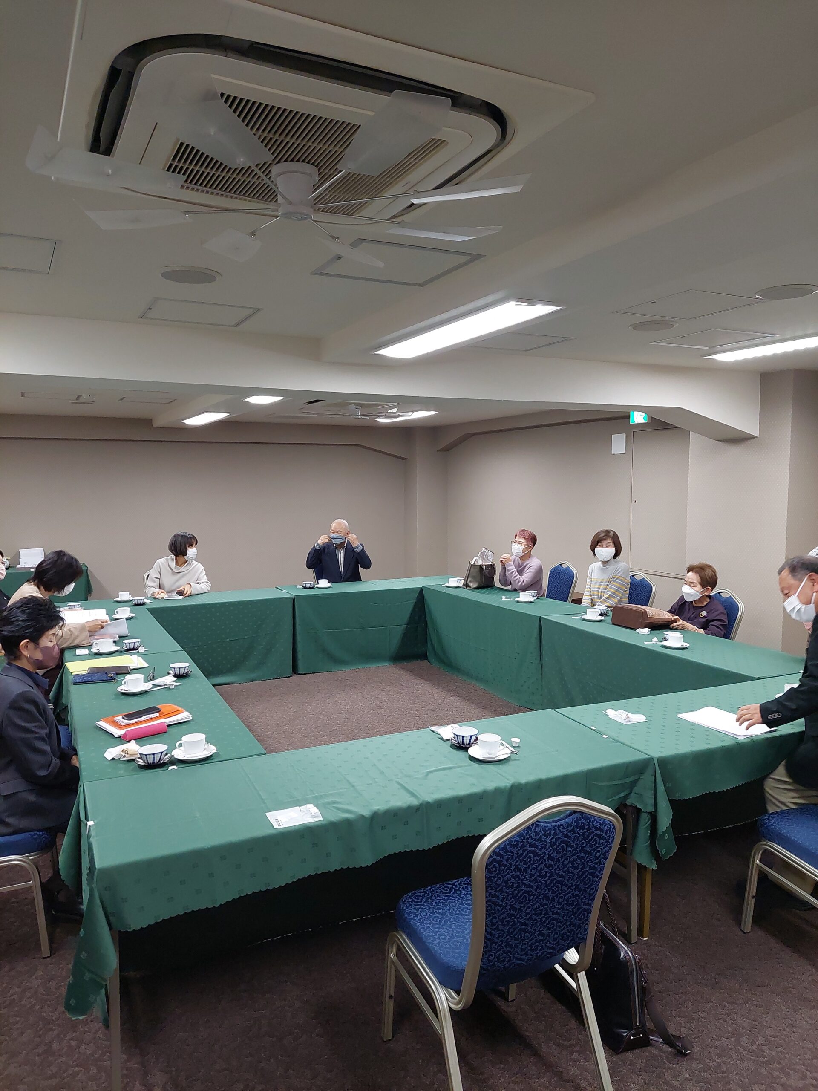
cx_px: 409
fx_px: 756
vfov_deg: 71.6
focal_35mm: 24
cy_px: 546
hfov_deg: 56.8
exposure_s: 1/60
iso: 276
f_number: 1.8
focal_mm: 5.23
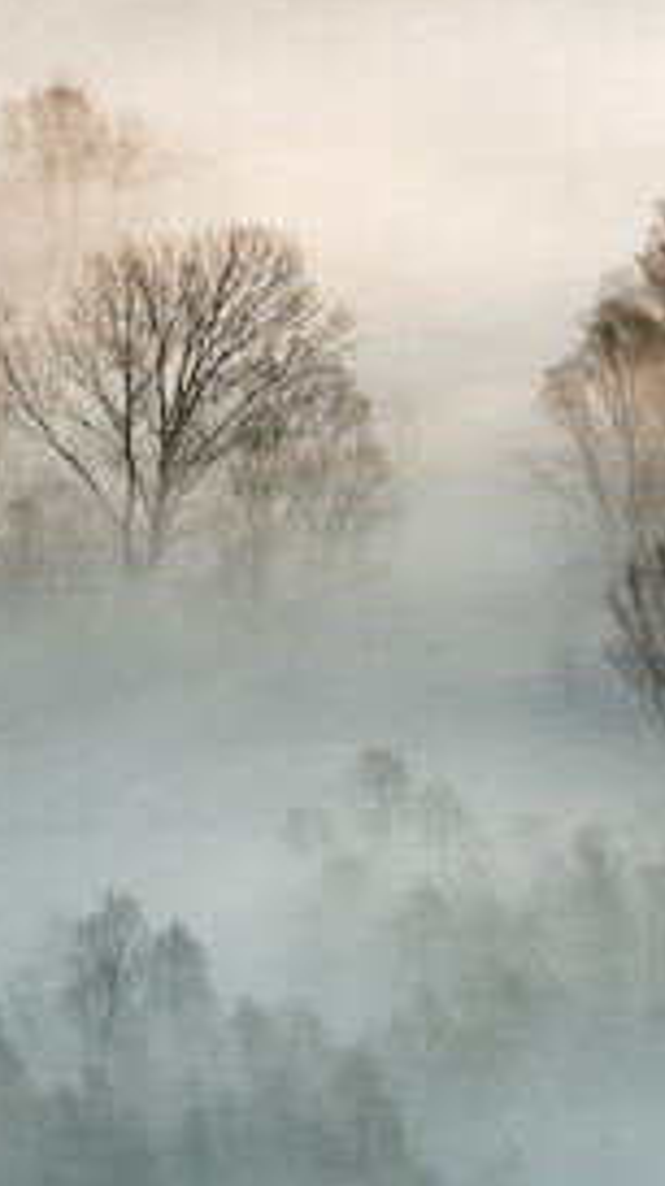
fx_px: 12228
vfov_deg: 5.6
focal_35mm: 389
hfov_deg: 3.1
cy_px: 437
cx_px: -413
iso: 100
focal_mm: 135
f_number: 11
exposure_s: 1/13
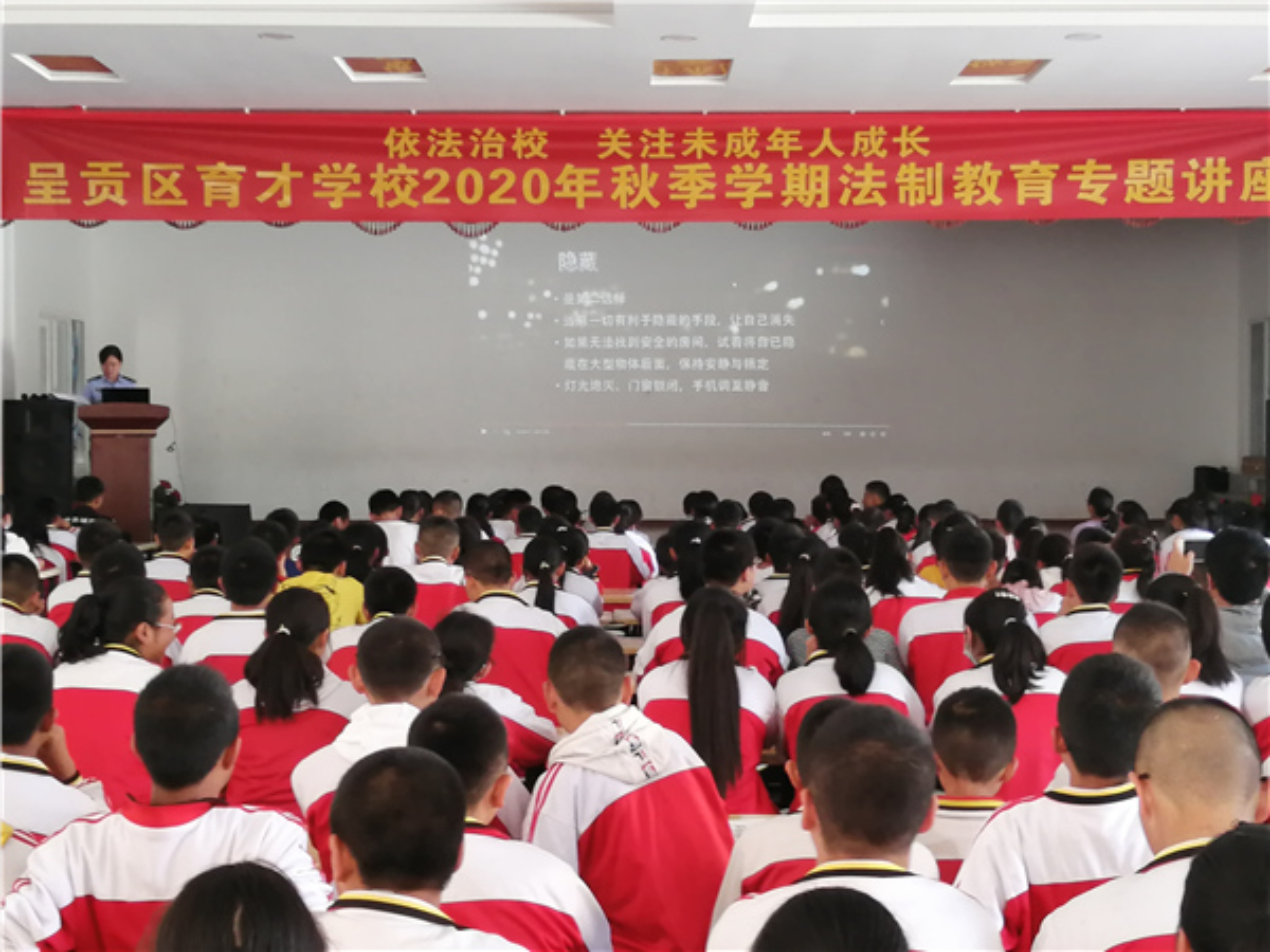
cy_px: 476
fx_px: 2495
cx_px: 635
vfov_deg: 21.6
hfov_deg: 28.6
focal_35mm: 68
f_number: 1.8
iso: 125
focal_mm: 3.62
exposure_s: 1/30
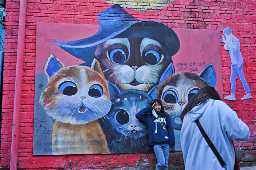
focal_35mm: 37
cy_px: 85
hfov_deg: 51.9
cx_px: 128
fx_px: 263
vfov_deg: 35.9
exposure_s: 1/50
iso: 1600
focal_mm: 37
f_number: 4
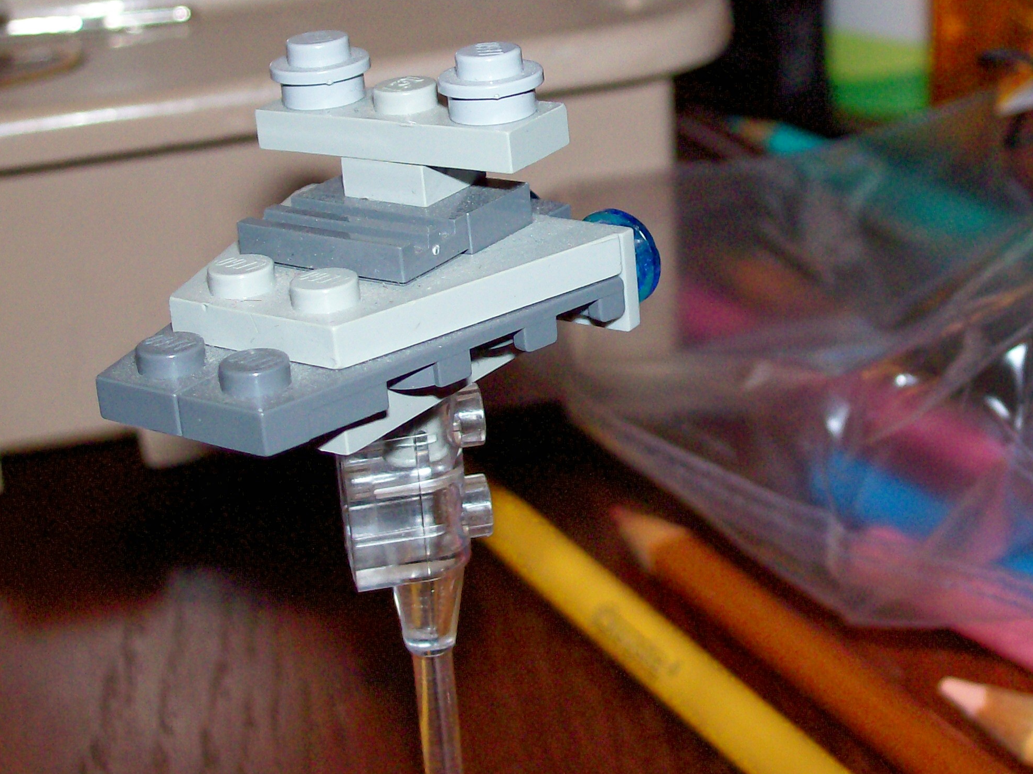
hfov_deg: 24.1
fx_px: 2416
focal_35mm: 81
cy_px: 236
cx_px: 591
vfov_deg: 18.1
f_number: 3.4
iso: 80
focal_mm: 9.4
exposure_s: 1/83.6
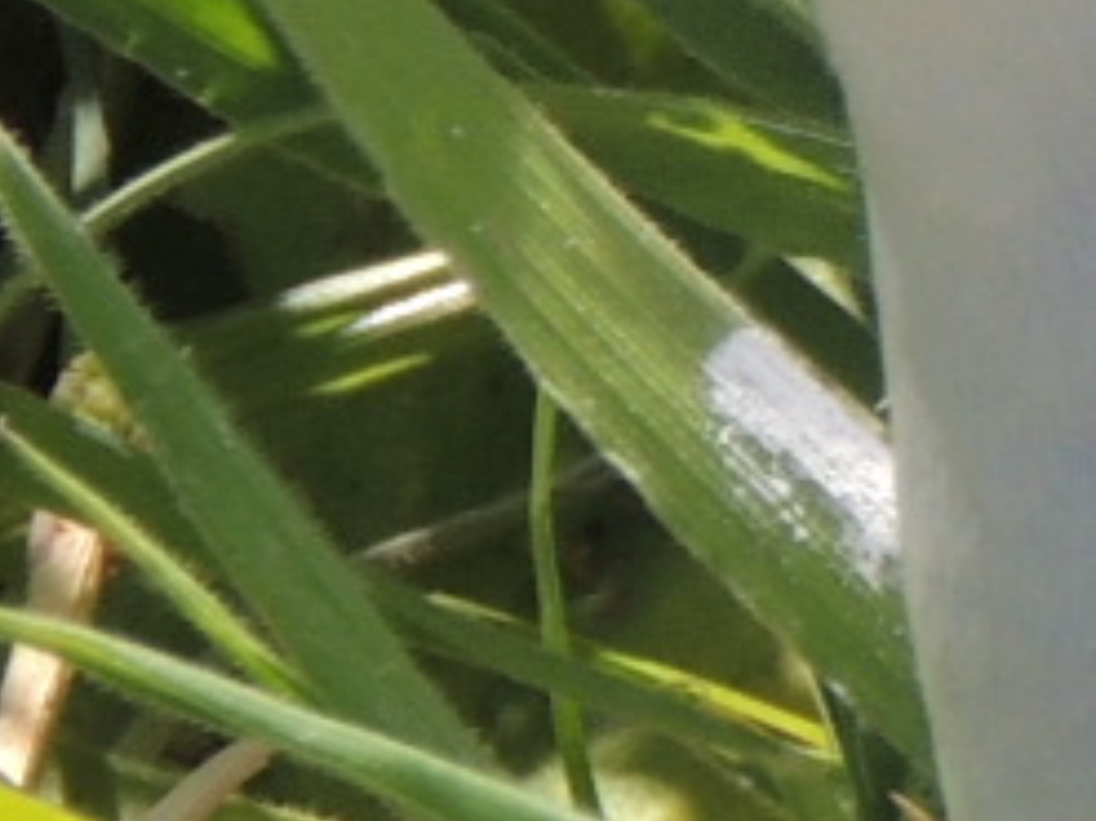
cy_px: -683
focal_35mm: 1946
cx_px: 3013
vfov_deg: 0.8
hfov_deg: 1.0
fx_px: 61584
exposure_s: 1/800
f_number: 4.8
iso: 250
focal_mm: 53.5
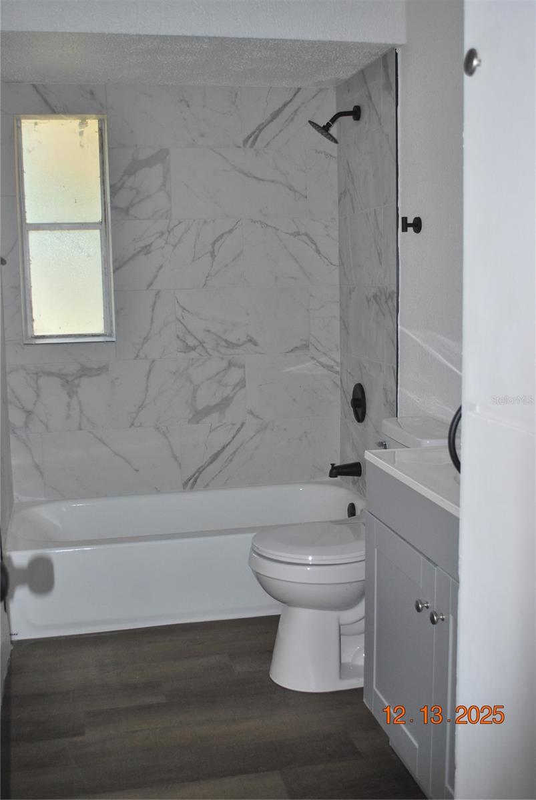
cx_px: 268
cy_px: 400
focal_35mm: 39
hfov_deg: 34.3
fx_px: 869
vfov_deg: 49.5
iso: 200
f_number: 4.2
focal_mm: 26
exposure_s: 1/60
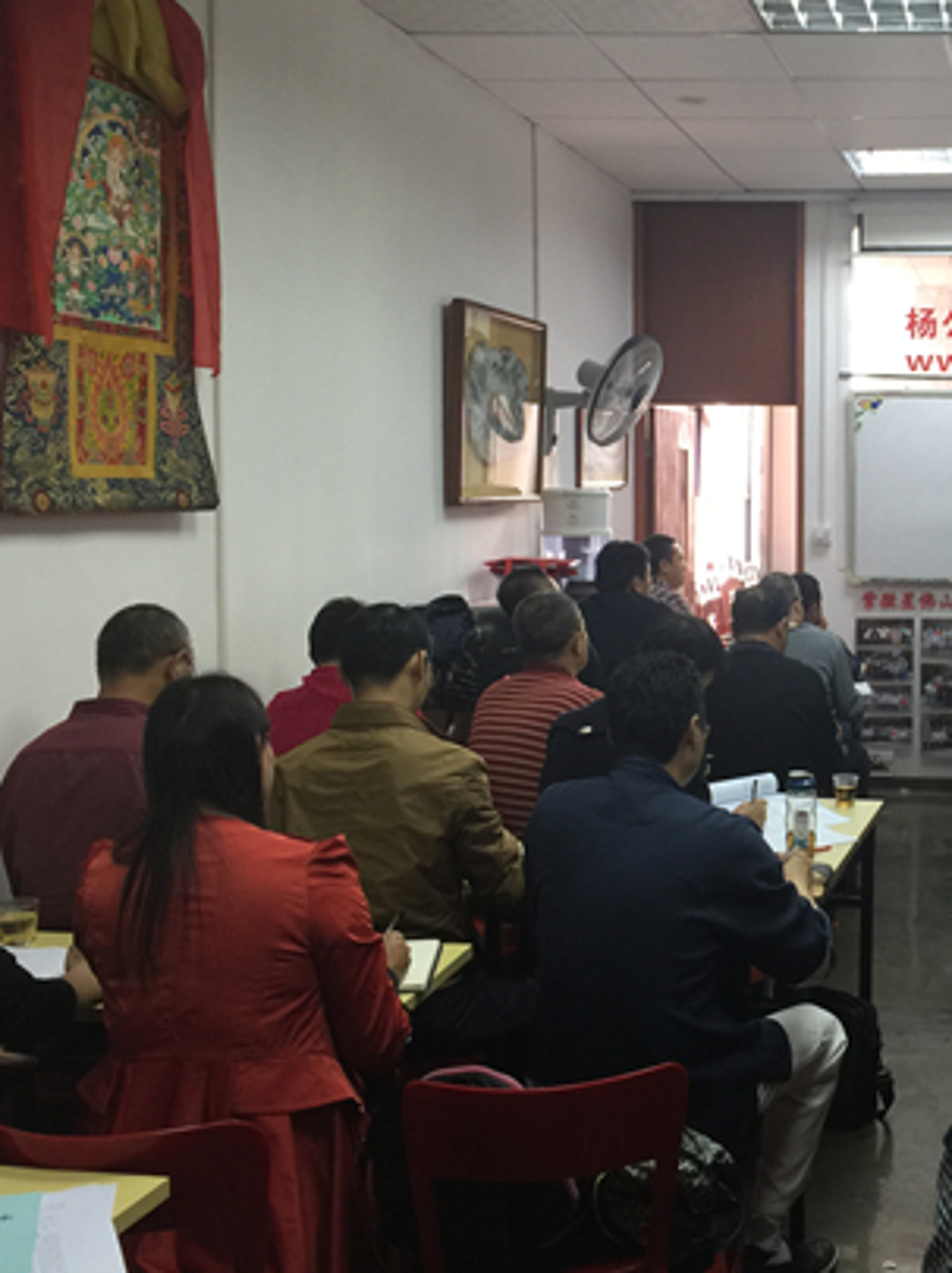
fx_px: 1579
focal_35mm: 43
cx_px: 911
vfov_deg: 43.8
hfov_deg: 31.5
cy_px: 578
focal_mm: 4.15
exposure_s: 1/17
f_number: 2.2
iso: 40
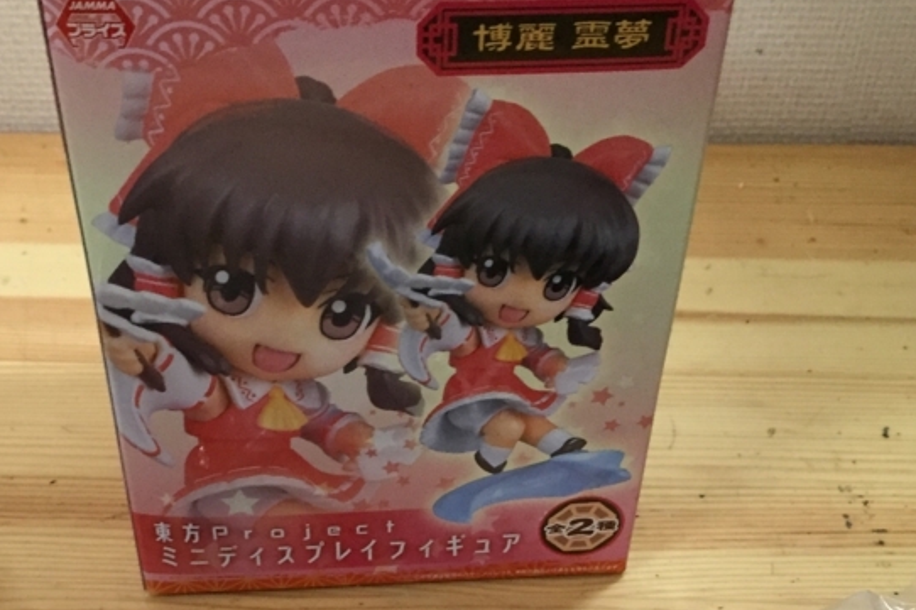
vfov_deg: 22.6
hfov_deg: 35.0
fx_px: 1450
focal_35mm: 57
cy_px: 649
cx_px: 409
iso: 250
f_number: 2.2
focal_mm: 4.15
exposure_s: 1/33
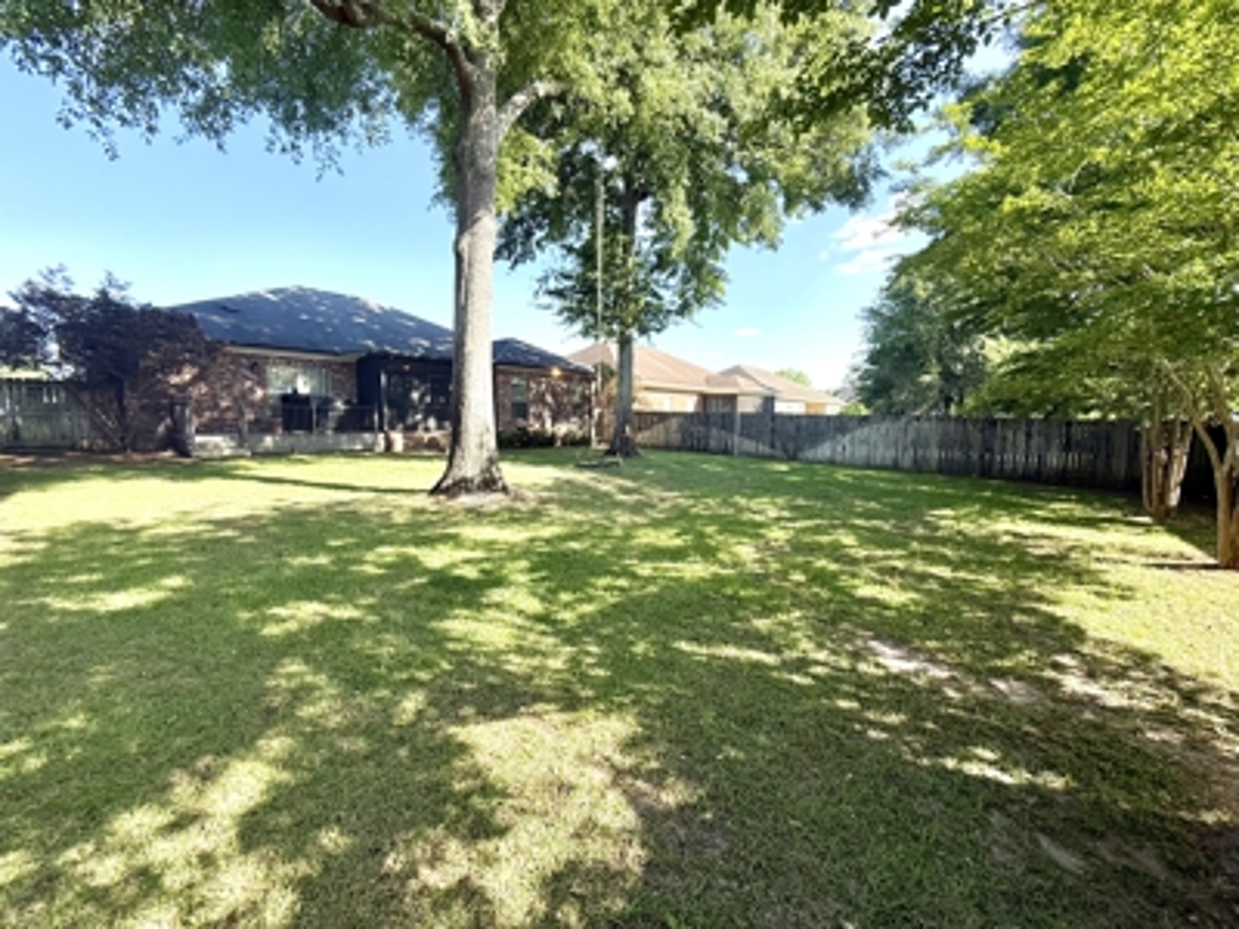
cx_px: 620
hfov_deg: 102.1
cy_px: 464
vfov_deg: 85.7
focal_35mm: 14
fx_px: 501
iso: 50
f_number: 2.2
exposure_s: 1/686
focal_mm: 2.22
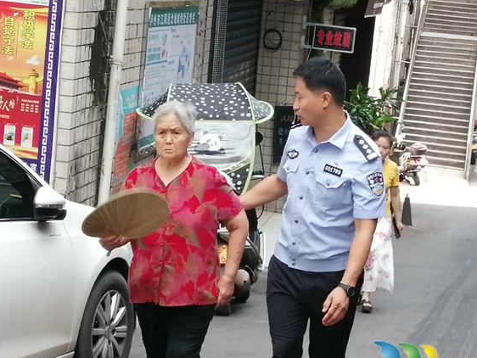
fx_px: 1365
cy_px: 201
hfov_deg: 19.8
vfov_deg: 14.9
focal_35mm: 99
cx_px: 261
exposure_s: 1/190
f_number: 1.8
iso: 50
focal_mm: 3.62
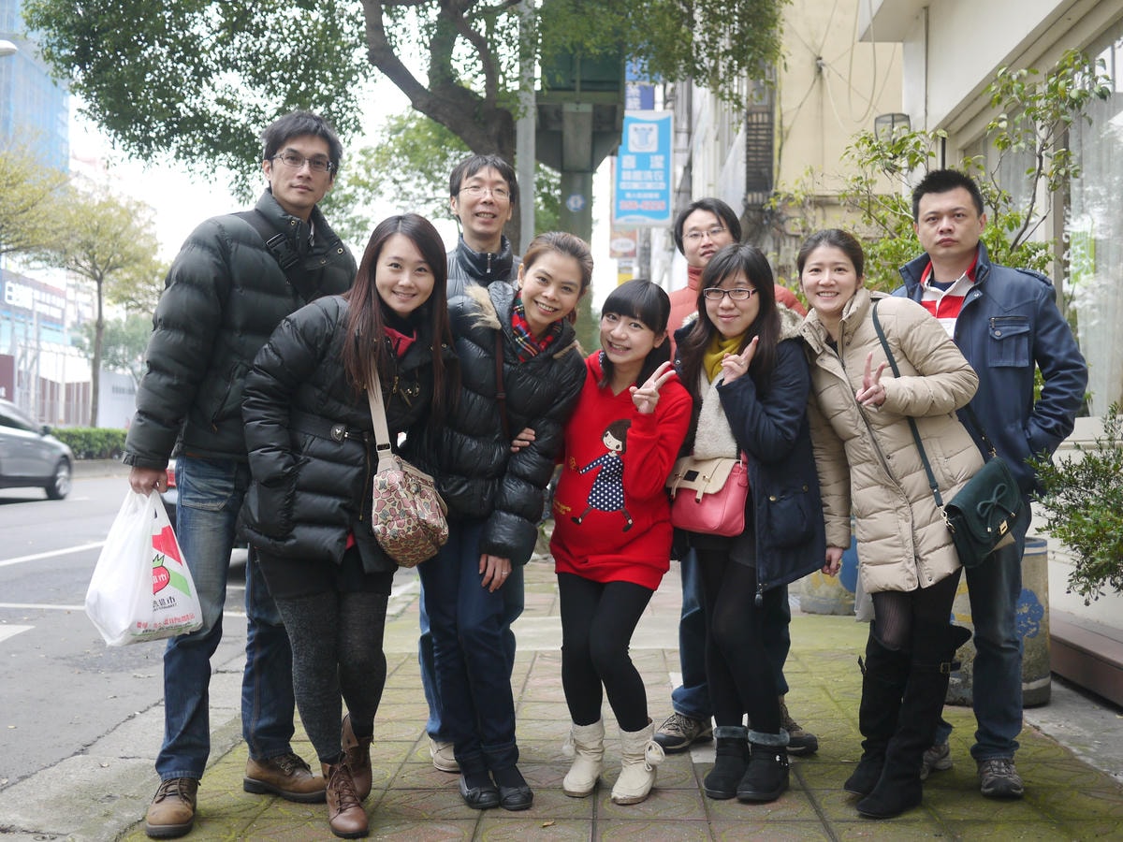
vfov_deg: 36.0
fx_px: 1298
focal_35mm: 40
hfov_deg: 46.8
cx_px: 562
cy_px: 421
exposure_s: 1/60
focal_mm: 20
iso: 160
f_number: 1.7
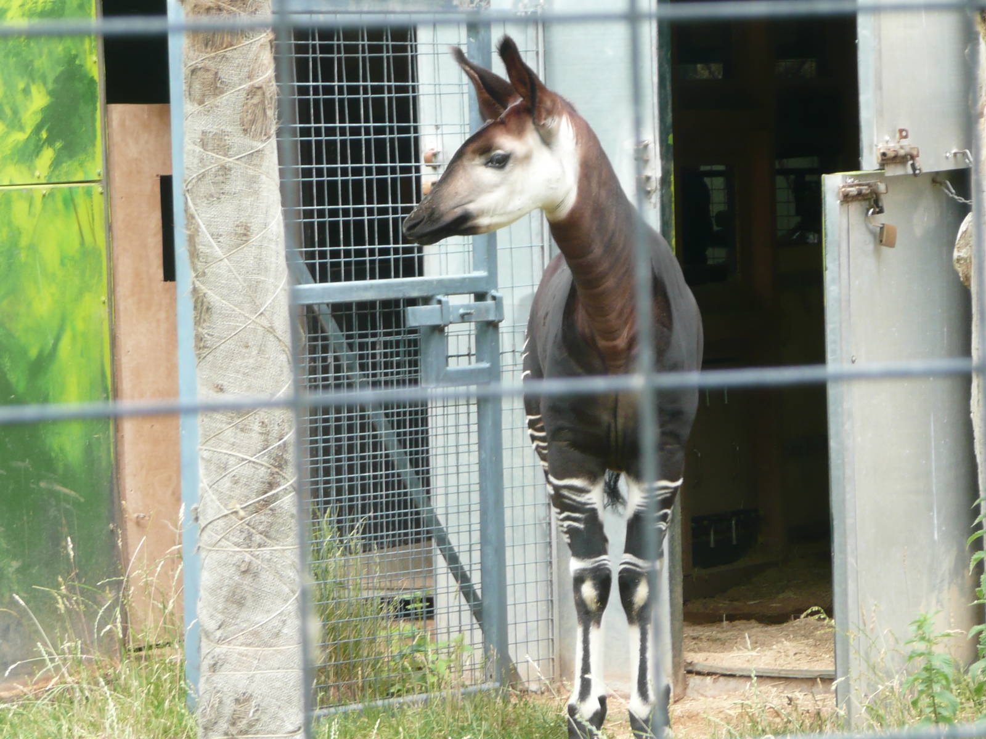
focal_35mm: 219
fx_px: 6238
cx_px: 493
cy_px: 370
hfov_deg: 9.0
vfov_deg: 6.8
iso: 100
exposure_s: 1/50
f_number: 4.8
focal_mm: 24.2
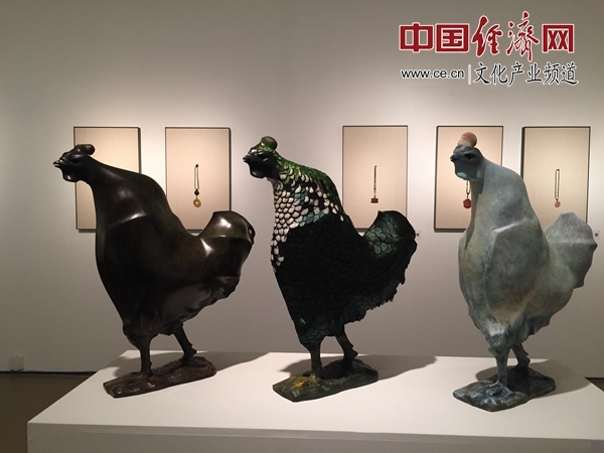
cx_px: 302
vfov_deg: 48.2
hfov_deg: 61.7
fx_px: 506
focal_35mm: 29
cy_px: 226
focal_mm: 4.15
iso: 160
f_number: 2.2
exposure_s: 1/33
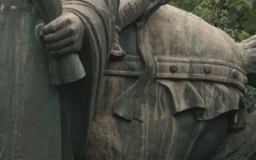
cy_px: 45
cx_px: -96
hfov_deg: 8.0
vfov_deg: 5.1
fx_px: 1792
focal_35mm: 257
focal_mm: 38
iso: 100
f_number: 6.3
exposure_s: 1/60.2
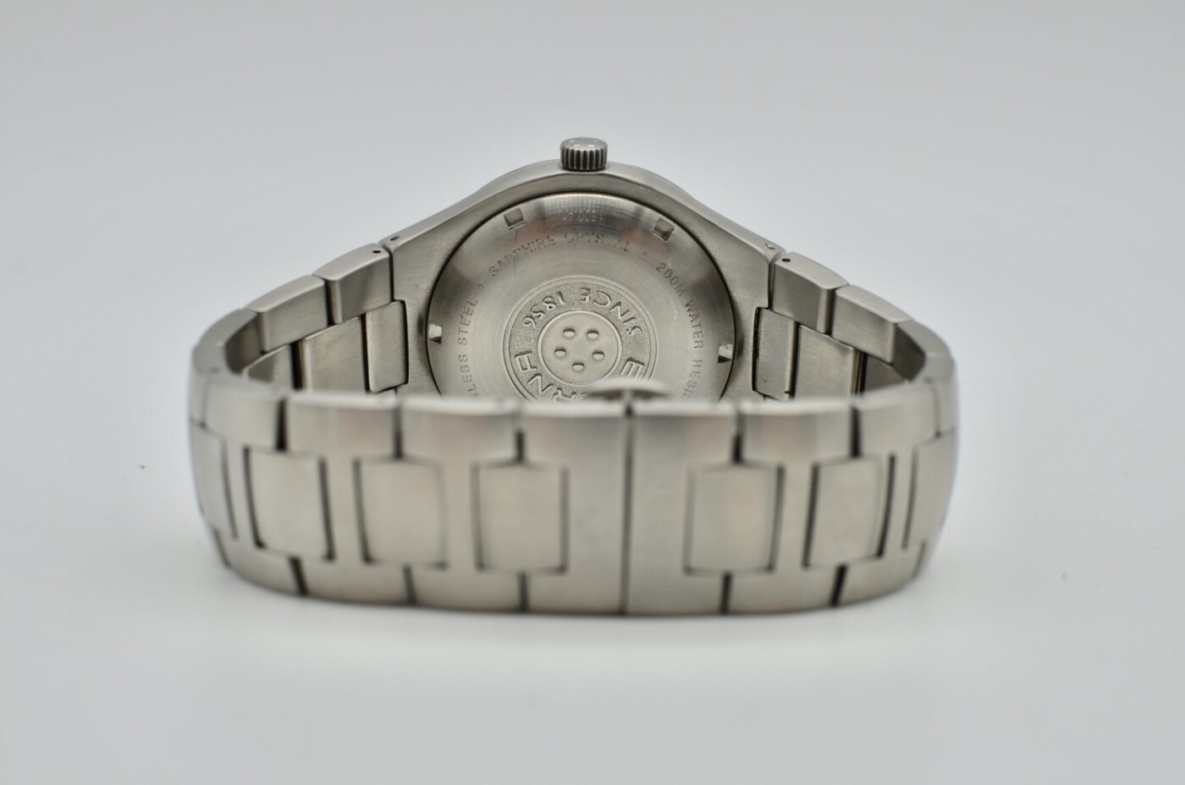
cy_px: 392
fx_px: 1725
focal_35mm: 52
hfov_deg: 37.9
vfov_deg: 25.7
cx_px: 592
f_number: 6.3
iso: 200
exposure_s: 1/160
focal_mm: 35
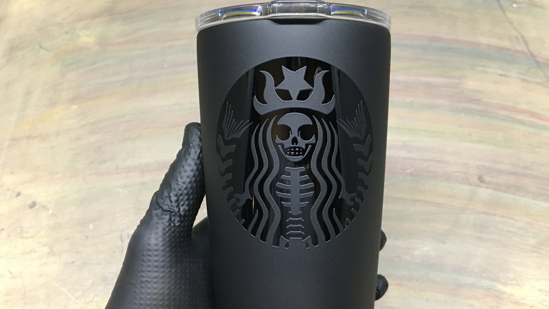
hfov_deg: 56.6
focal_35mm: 35
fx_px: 509
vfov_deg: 33.4
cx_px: 295
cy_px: 204
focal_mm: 4.15
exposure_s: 1/24
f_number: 2.2
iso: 200
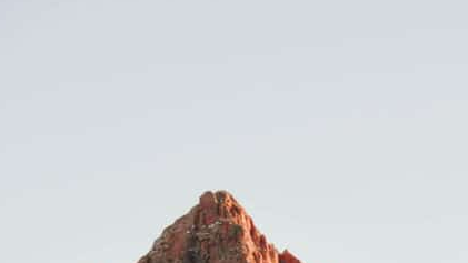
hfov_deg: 14.4
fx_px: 1837
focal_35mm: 148
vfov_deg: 7.9
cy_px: 473
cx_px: 368
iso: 200
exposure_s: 1/80
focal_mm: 58
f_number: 4
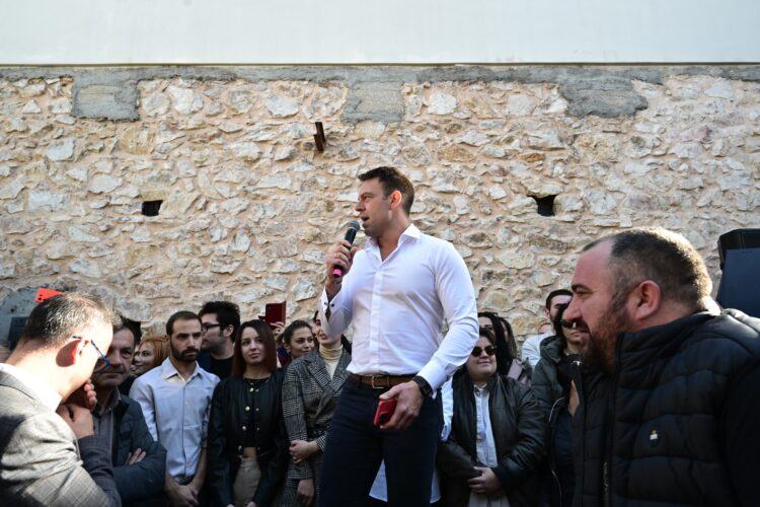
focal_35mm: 21
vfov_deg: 59.5
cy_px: 254
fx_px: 443
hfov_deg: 81.2
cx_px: 380
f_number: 5.6
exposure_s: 1/800
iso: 2000
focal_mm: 21
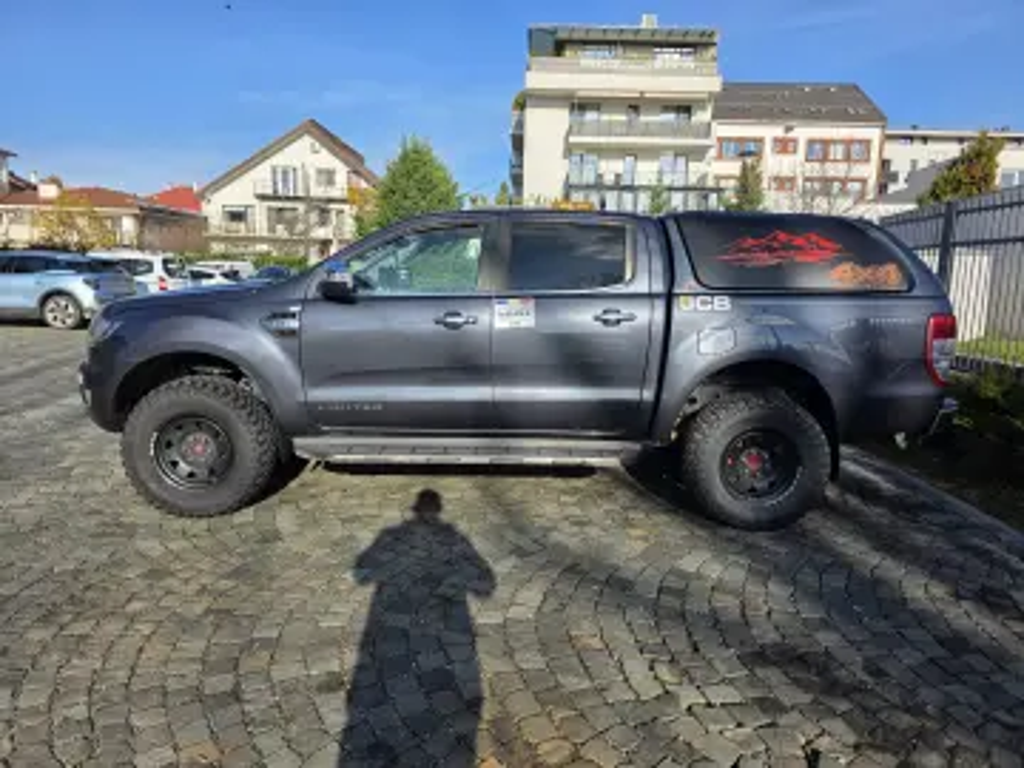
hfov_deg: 73.9
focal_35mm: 23
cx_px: 512
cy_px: 384
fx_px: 680
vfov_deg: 58.9
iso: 80
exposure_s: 1/5608
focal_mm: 6.3
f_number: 1.7
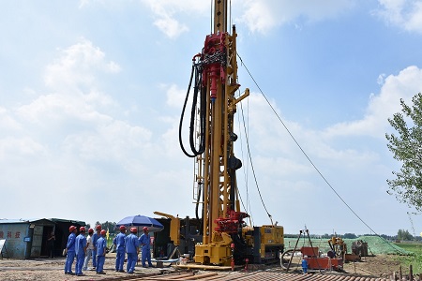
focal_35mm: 33
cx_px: 211
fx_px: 387
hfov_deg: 57.2
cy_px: 140
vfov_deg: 40.0
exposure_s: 1/250
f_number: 9
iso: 100
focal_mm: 22
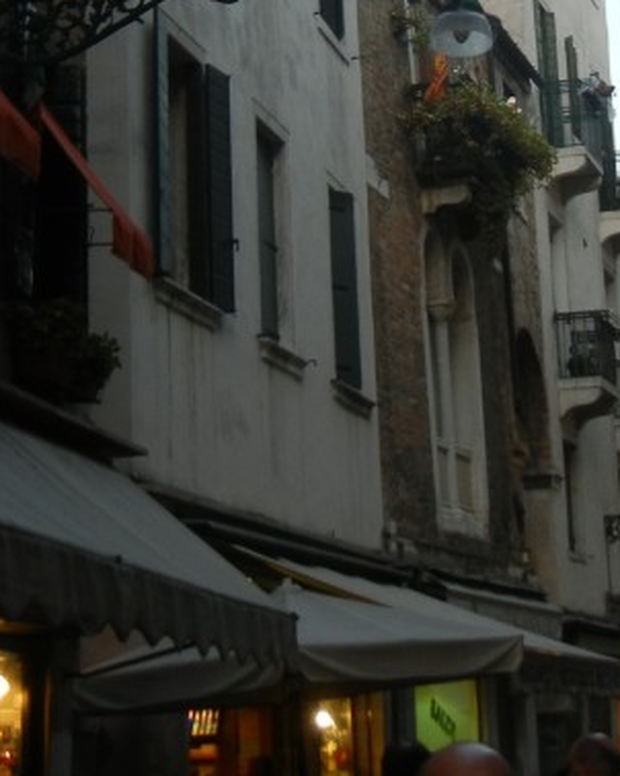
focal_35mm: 90
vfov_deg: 20.9
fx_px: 2066
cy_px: 111
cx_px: 392
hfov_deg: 17.0
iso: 160
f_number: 3.6
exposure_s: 1/62.4
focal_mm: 6.2
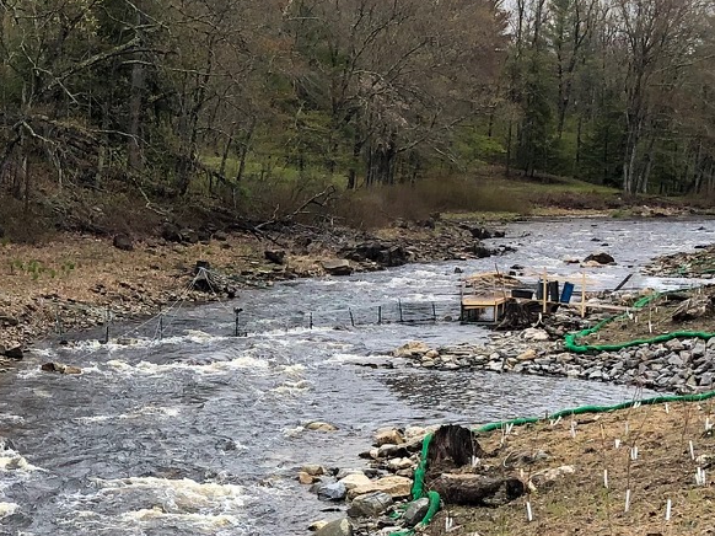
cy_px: 461
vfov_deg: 15.1
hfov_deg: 19.8
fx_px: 2003
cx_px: 55
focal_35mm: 97
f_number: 1.8
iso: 20
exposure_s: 1/578
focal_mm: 3.99
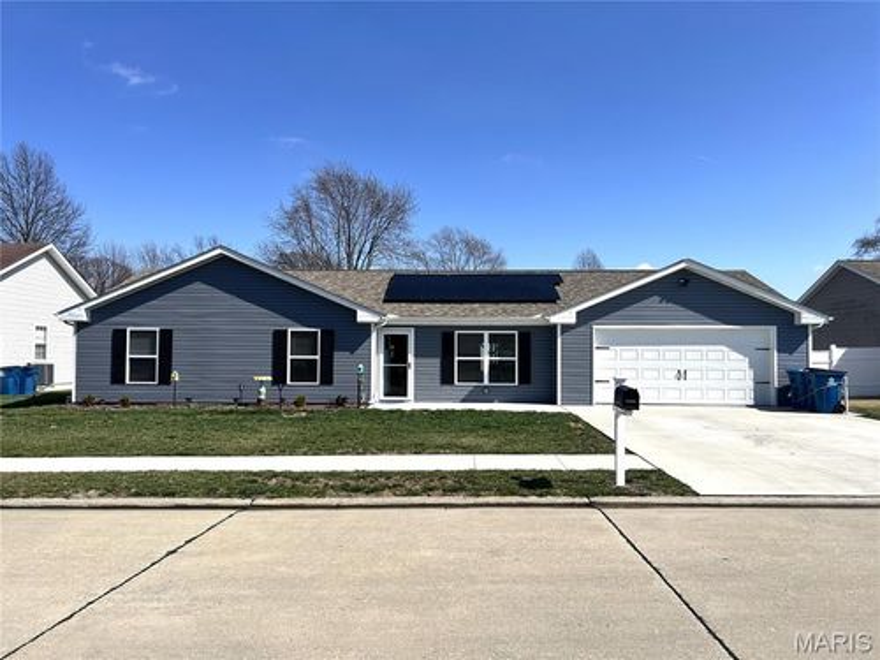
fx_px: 661
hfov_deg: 67.3
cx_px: 440
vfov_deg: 53.1
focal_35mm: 26
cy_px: 330
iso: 50
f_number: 1.5
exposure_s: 1/6211
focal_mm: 5.7
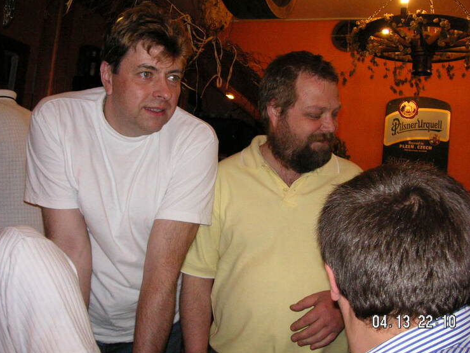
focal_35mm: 40
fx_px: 543
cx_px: 237
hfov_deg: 46.8
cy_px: 168
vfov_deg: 36.0
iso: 160
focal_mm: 6.1
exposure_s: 1/45
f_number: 2.8
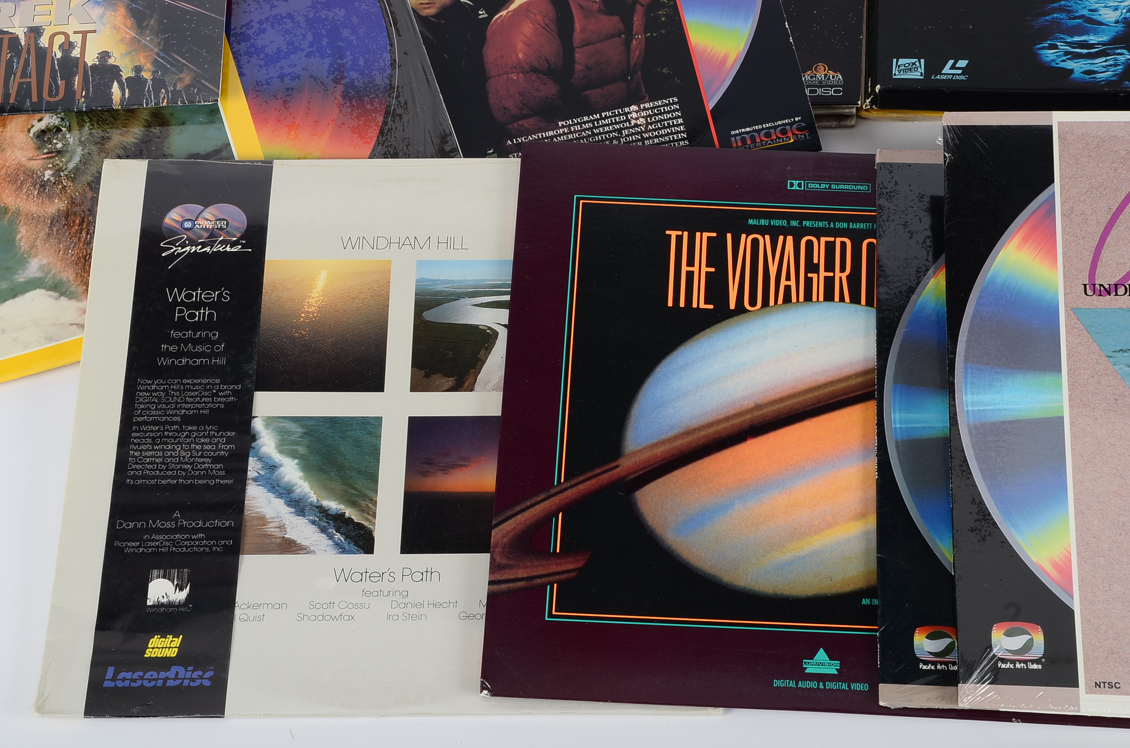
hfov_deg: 19.5
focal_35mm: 105
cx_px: 565
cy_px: 374
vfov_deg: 13.0
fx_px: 3289
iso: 100
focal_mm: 70
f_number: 16
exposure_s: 1/250
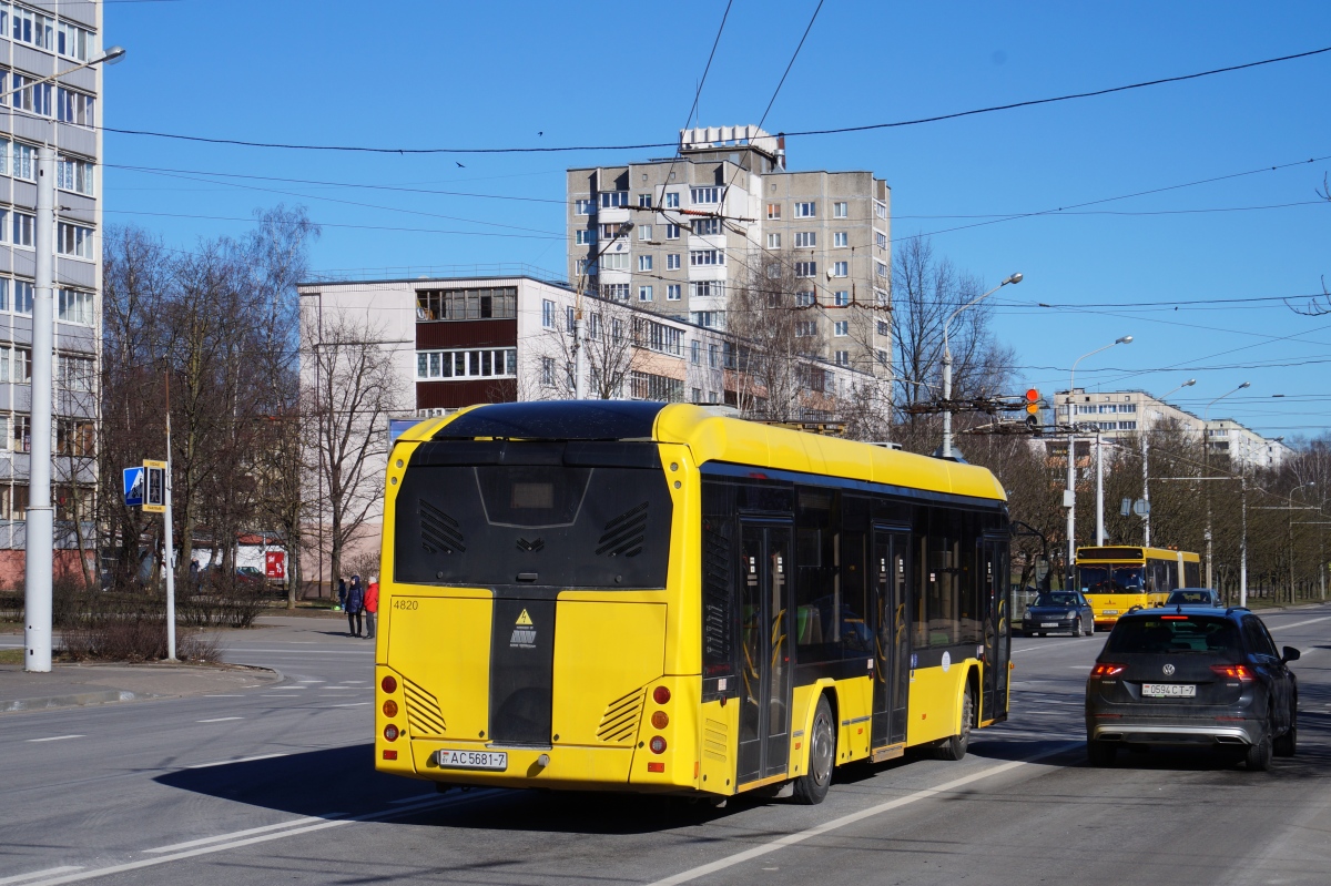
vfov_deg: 19.3
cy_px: 443
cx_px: 666
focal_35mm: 70
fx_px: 2605
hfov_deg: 28.7
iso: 100
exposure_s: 1/160
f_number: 16
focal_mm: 47
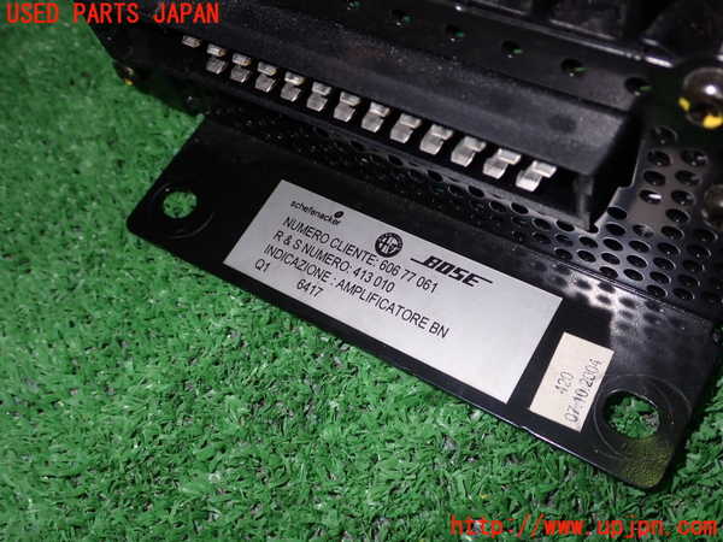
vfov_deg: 37.7
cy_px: 271
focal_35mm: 38
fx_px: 794
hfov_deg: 49.0
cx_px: 362
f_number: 10
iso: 200
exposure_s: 1/40
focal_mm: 6.83
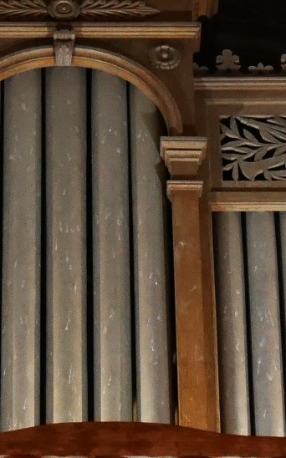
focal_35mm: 299
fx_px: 3733
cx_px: -2
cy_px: 350
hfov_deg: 4.4
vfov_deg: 7.0
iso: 3200
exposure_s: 1/13
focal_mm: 34
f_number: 4.5
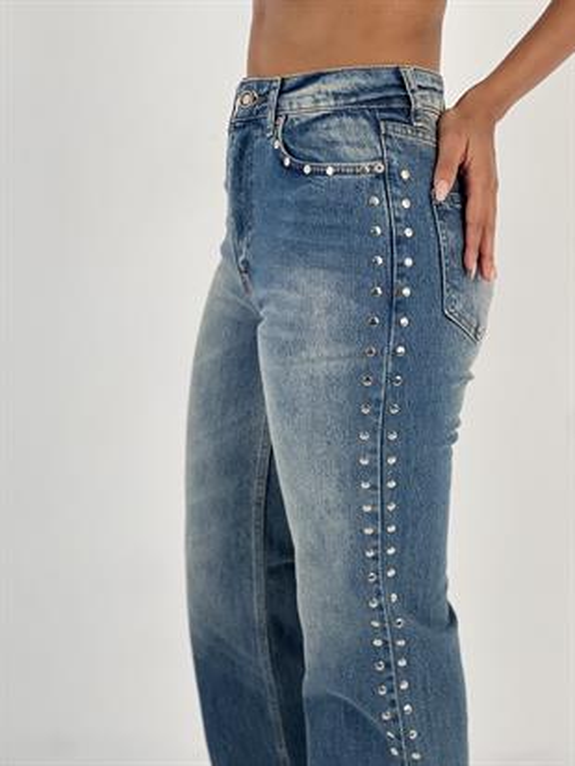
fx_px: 1704
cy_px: 383
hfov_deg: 19.1
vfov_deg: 25.3
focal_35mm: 77
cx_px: 288
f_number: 2.8
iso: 50
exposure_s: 1/100
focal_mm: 9
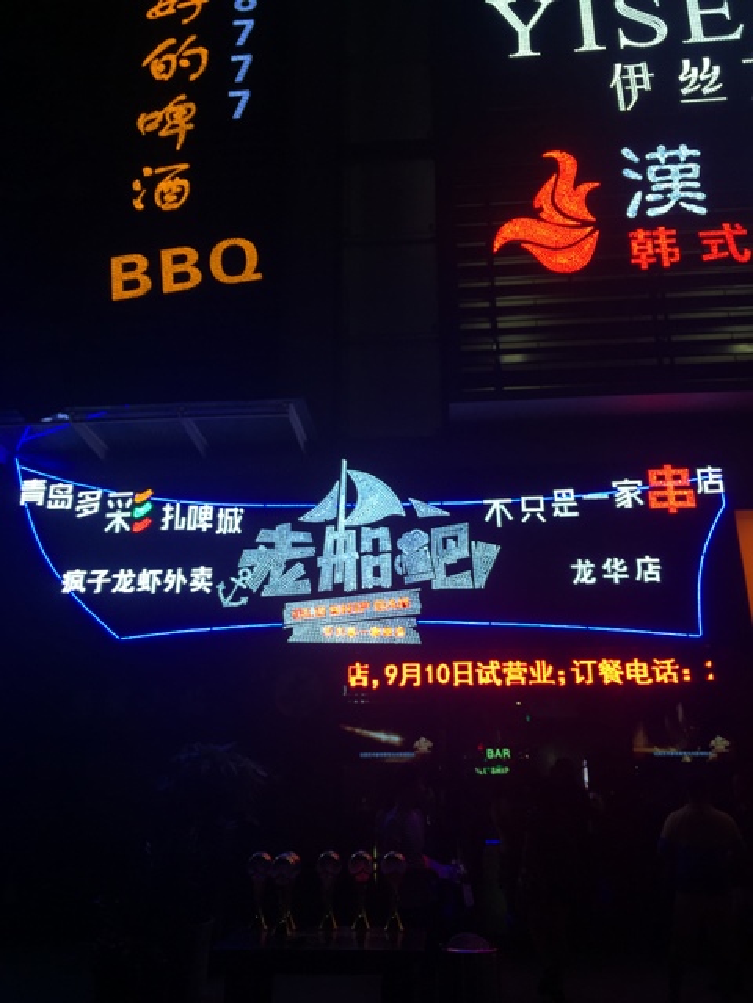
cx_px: 376
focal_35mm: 29
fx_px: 841
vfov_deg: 61.7
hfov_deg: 48.2
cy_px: 502
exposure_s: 1/120
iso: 50
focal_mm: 4.15
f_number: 2.2
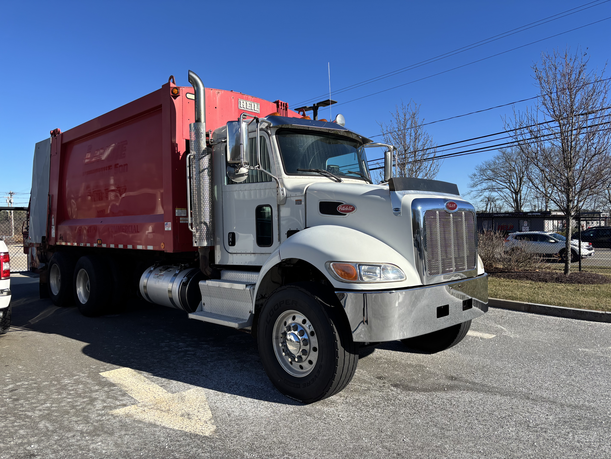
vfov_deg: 53.1
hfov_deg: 67.3
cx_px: 306
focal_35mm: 26
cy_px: 230
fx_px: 459
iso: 50
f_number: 1.6
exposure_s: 1/2778
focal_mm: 5.96
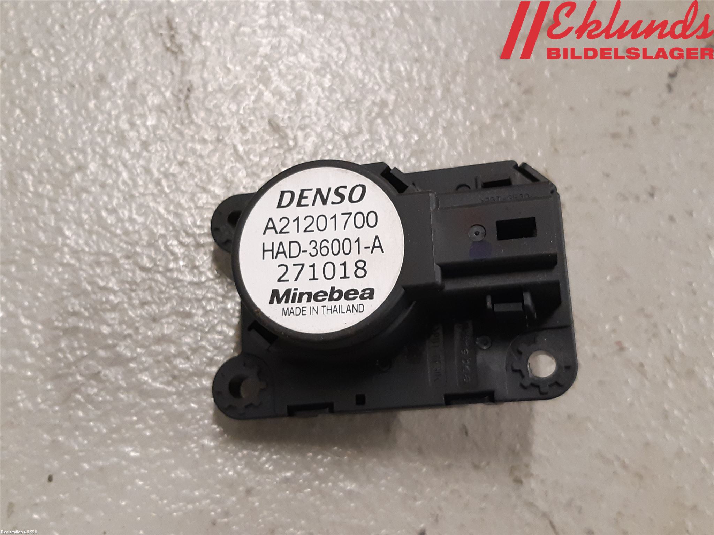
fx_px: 536
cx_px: 357
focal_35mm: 26
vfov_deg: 53.1
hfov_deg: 67.3
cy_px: 268
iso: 250
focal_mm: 3.93
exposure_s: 1/50
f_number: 1.7
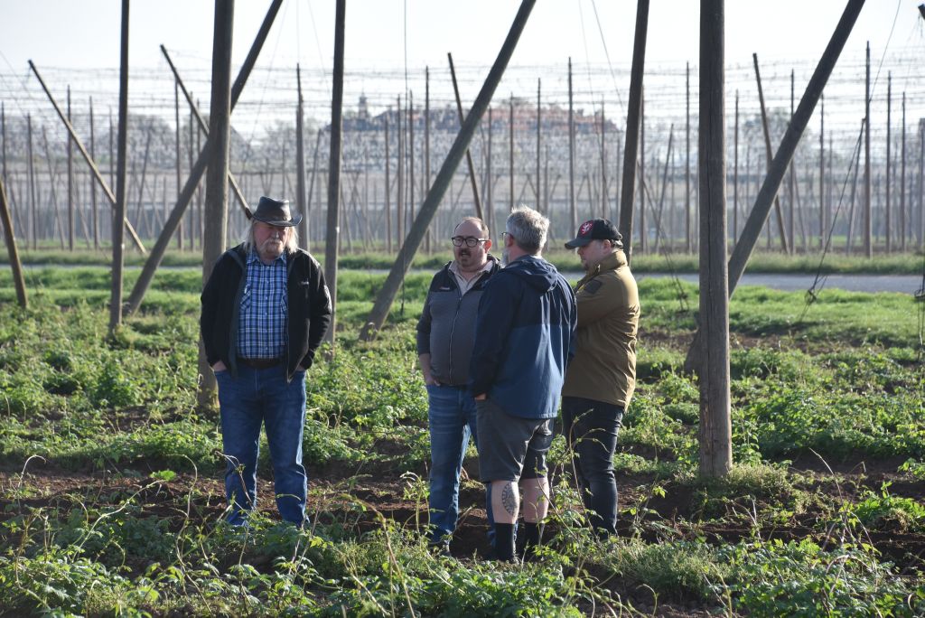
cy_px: 309
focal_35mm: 174
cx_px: 462
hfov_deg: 11.8
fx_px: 4473
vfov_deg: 7.9
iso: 560
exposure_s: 1/1000
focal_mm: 116
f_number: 8
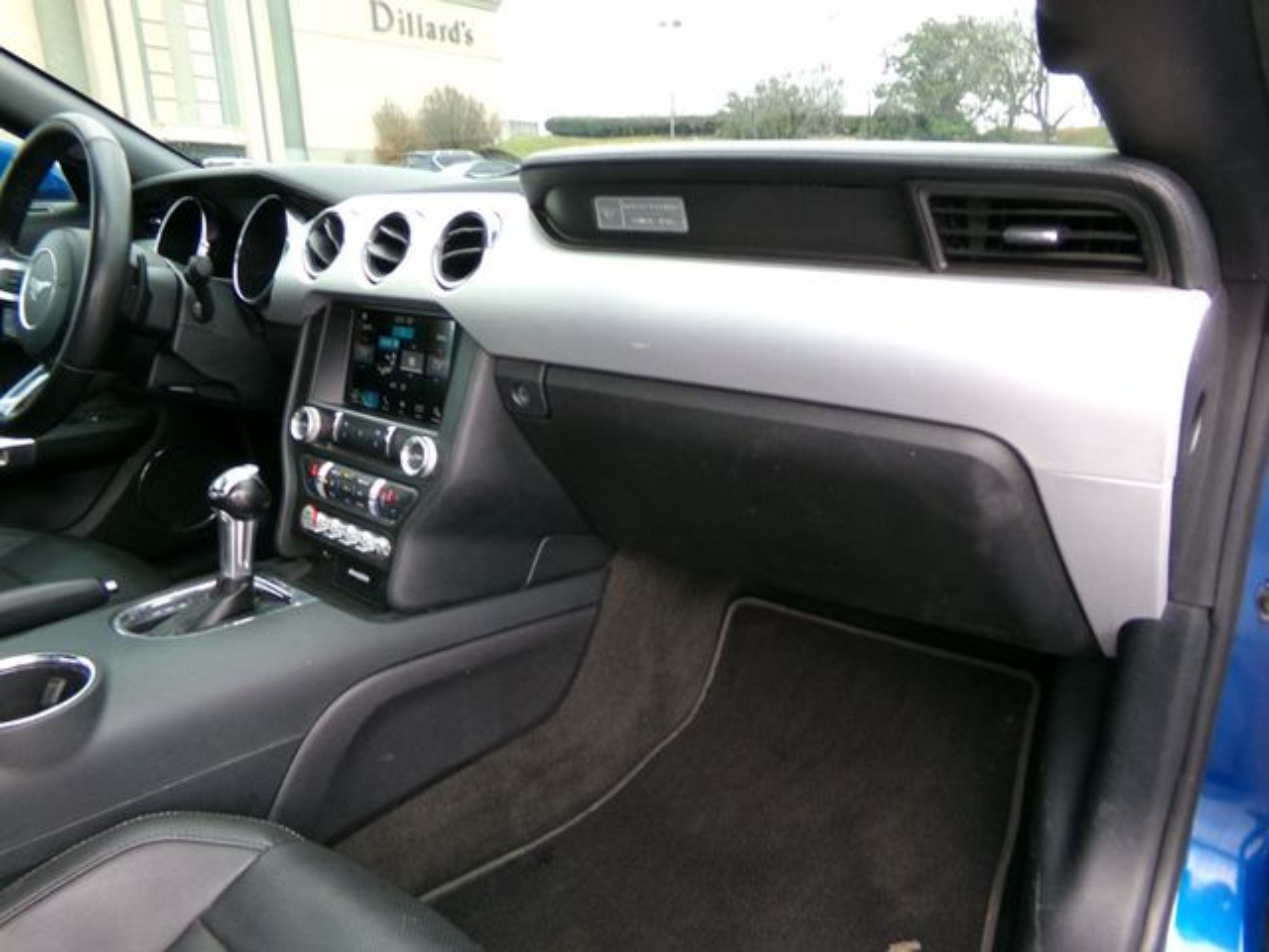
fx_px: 880
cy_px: 476
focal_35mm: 24
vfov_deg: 56.8
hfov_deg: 71.6
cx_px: 634
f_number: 3.7
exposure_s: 1/25
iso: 200
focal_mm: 4.3
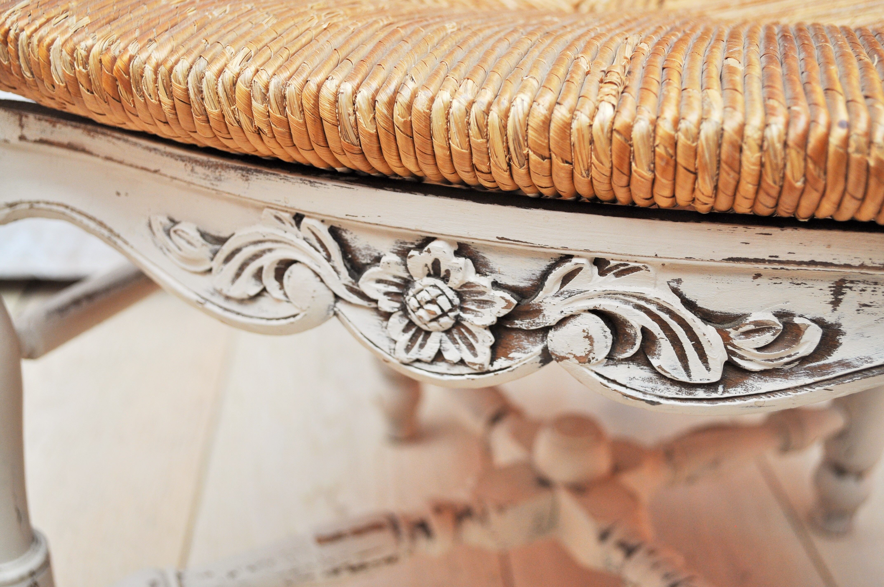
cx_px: 442
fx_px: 1104
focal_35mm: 45
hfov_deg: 43.7
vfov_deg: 29.8
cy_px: 294
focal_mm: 30
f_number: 4.5
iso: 400
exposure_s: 1/80
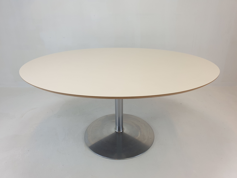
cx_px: 118
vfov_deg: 53.1
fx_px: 178
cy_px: 89
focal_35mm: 26
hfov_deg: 67.3
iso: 50
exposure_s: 1/100
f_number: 2.4
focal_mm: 4.3
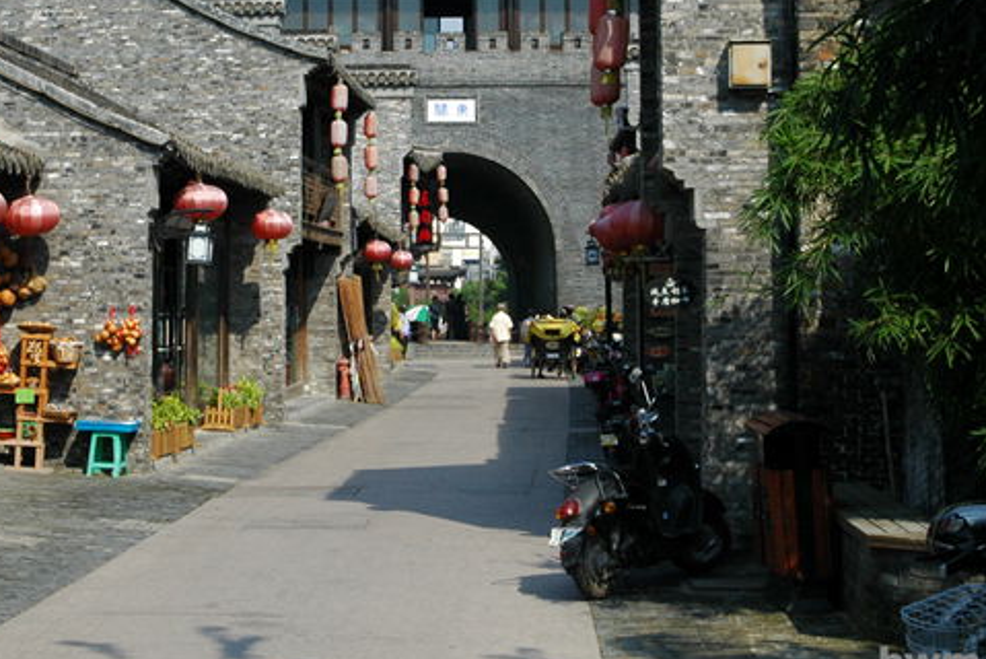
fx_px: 1918
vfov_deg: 19.3
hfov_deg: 28.2
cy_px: 160
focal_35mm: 70
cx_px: 202
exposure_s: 1/250
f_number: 10
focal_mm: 28
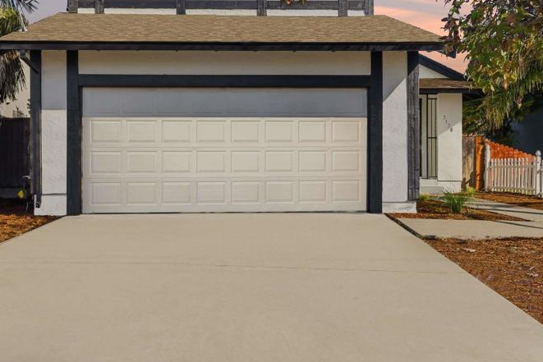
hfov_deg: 59.8
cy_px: 92
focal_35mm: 31
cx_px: 218
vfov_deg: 41.2
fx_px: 468
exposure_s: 1/1000
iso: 100
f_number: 11
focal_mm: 20
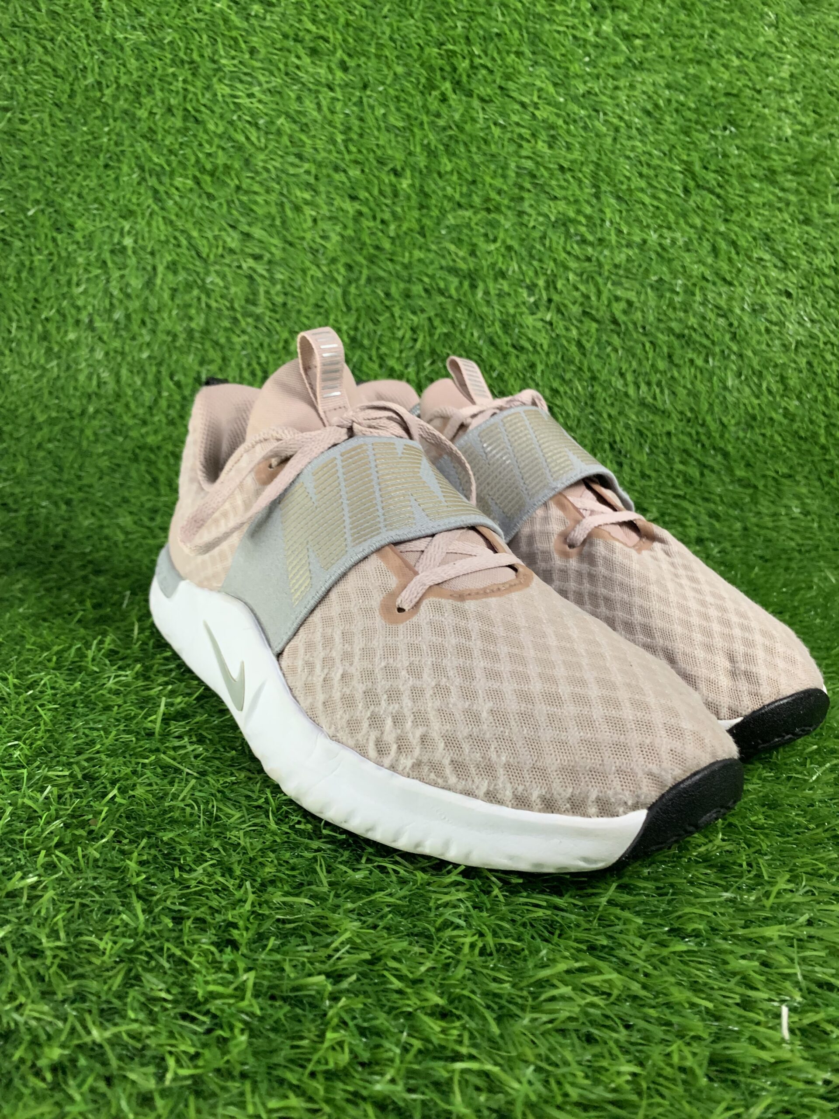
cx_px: 420
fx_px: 840
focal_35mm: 26
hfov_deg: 53.1
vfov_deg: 67.3
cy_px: 560
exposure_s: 1/60
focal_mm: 4.25
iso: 320
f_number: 1.8
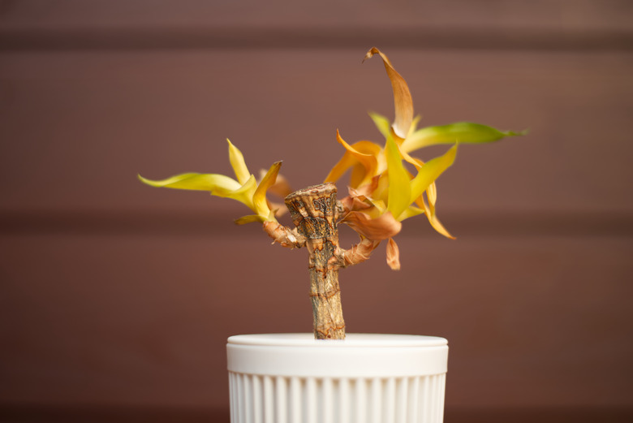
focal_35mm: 50
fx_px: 880
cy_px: 212
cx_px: 316
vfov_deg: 27.0
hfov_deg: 39.6
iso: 100
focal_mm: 50
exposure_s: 1/160
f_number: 1.8
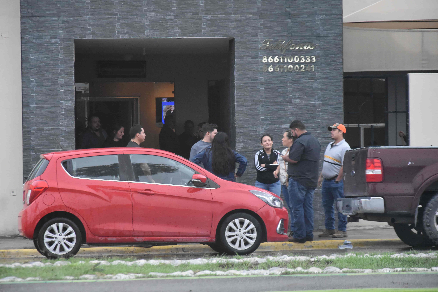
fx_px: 1916
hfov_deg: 13.0
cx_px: 219
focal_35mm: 158
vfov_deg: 8.7
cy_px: 146
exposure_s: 1/250
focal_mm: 105
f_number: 5.6
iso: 3600
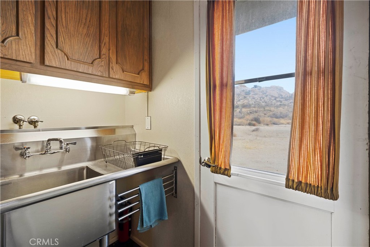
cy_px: 124
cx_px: 185
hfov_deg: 96.7
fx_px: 164
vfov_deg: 73.8
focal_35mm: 16
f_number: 8
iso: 400
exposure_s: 1/2
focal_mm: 16
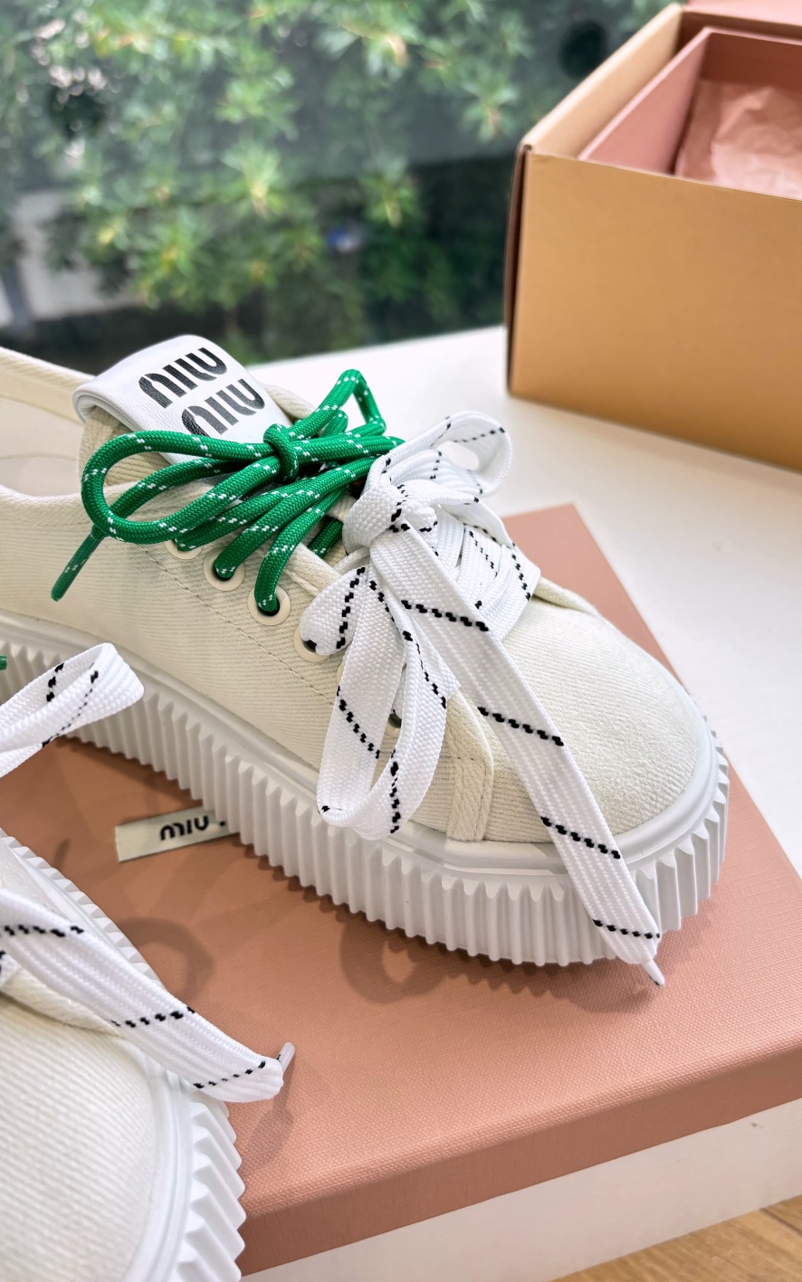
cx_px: 421
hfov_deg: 44.5
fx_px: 979
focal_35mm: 28
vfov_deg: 66.5
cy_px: 637
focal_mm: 5.96
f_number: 1.6
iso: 50
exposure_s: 1/403
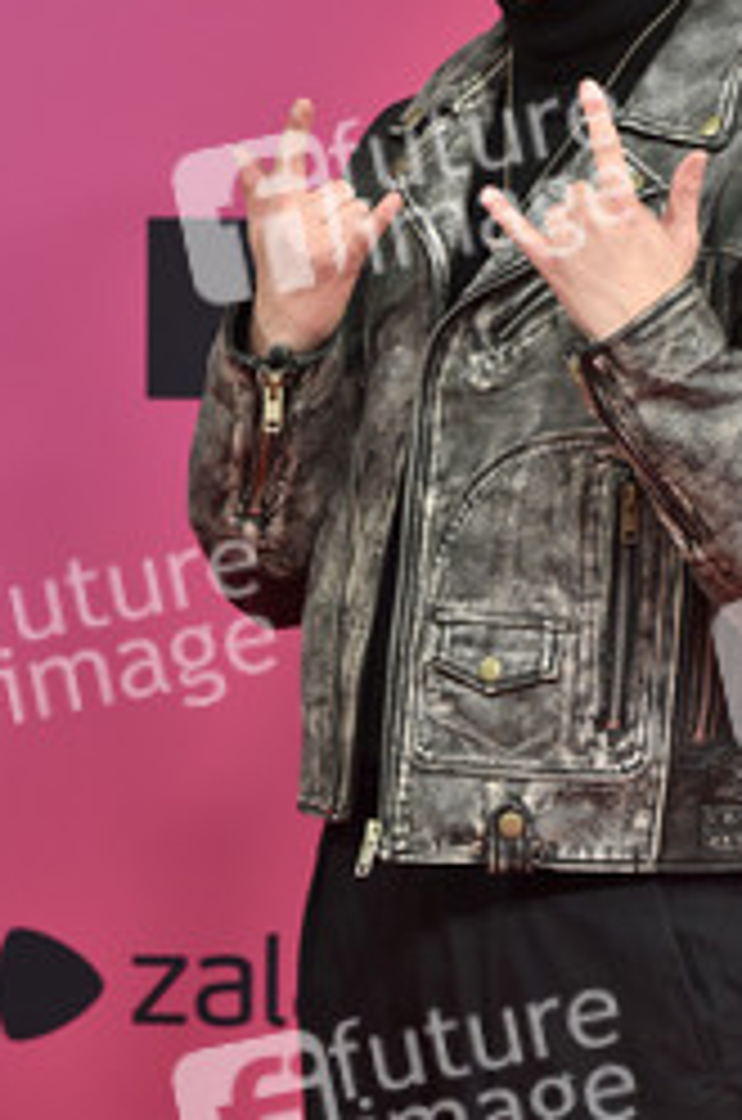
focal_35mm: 209
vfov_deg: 9.9
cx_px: 535
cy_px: 423
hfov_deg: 6.5
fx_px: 6488
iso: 2000
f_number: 5.6
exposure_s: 1/160
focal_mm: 130
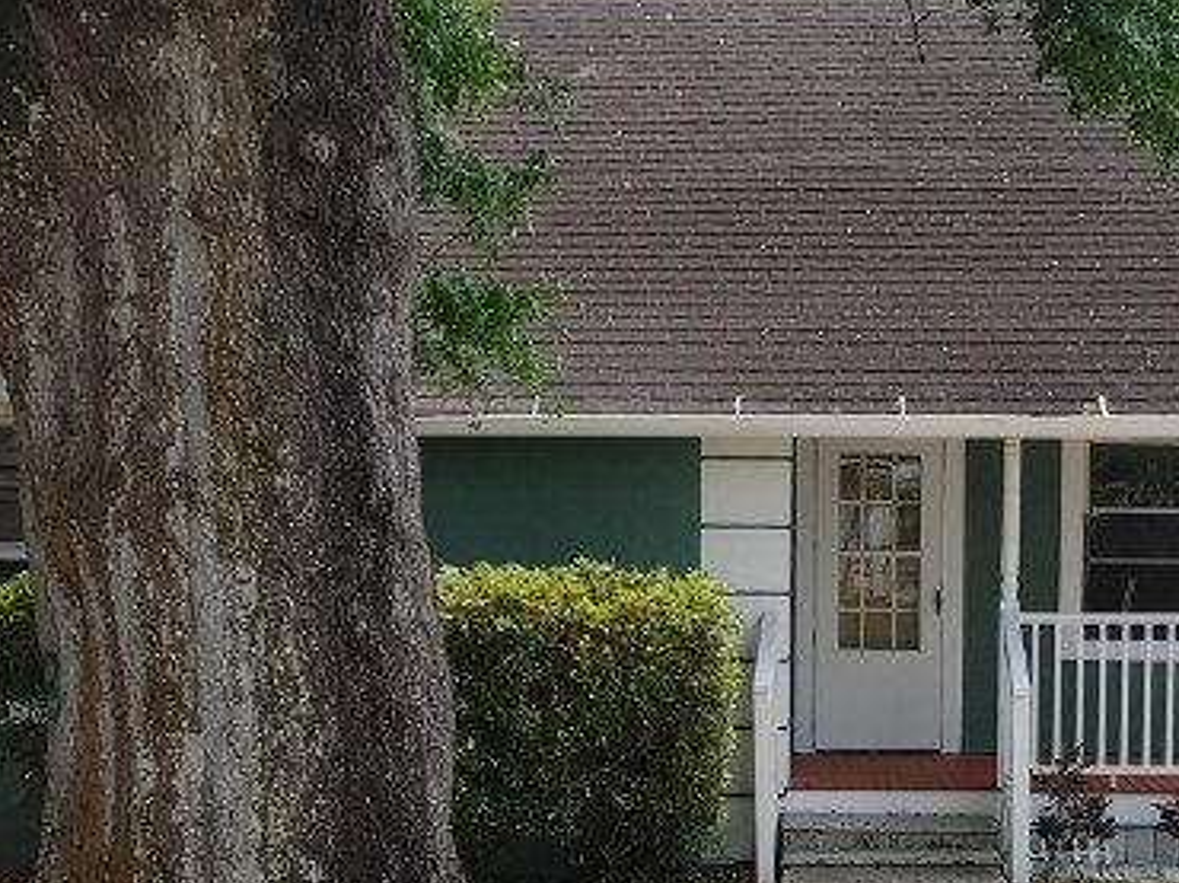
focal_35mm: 72
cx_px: 730
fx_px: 2451
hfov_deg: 27.0
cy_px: 689
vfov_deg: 20.2
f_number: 1.8
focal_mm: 5.58
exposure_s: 1/735
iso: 50
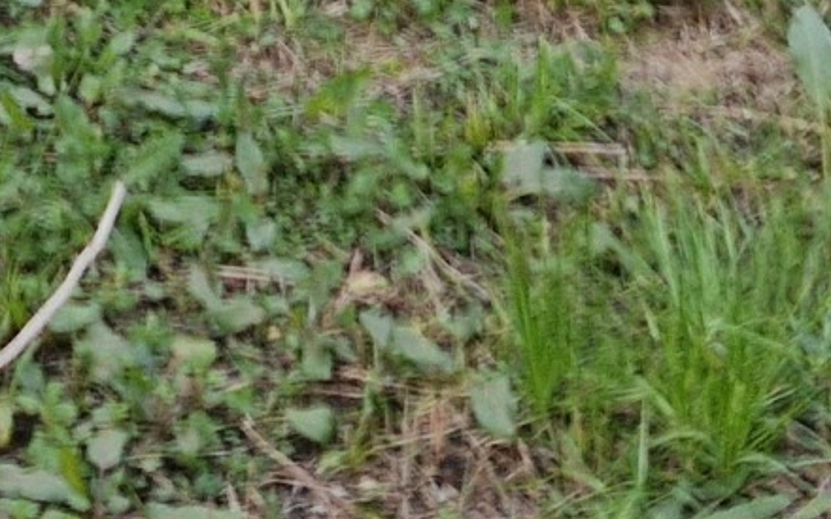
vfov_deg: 7.8
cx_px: -23
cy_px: -1102
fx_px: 3216
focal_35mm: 142
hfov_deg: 14.5
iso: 50
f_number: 1.8
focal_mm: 5.4
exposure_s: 1/180
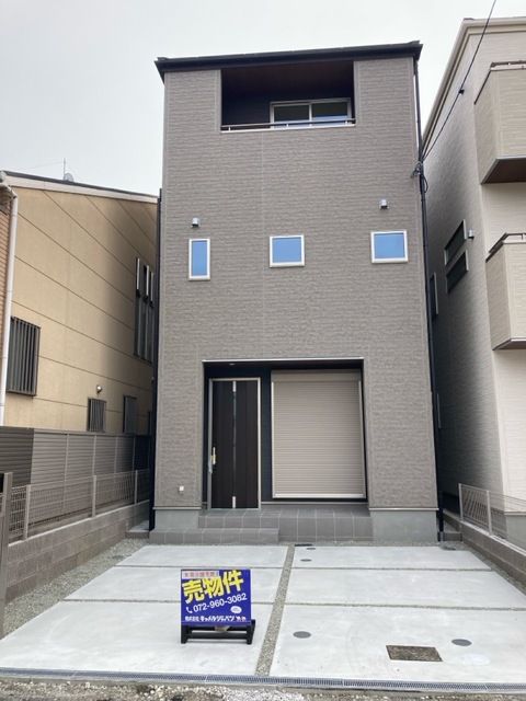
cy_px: 350
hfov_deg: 49.7
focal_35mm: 28
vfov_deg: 63.4
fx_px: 567
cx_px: 263
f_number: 1.8
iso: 20
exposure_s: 1/917
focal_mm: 3.99
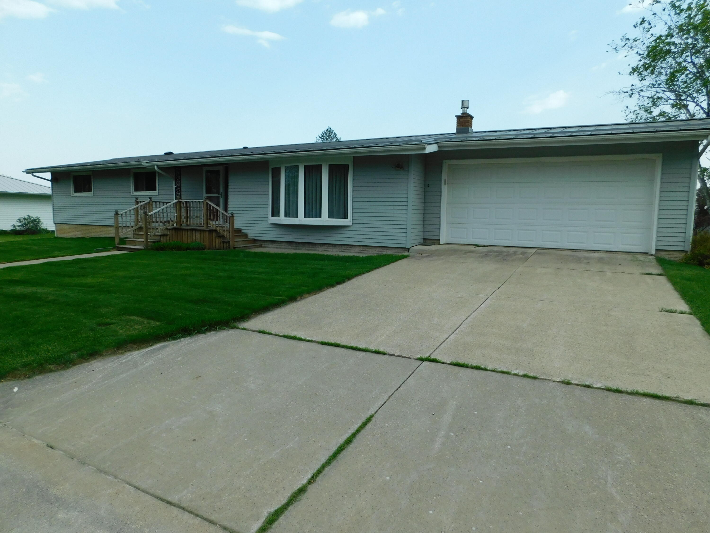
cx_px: 355
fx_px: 472
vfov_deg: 58.9
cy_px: 266
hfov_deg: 73.9
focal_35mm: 23
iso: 125
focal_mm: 4
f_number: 3
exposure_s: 1/640
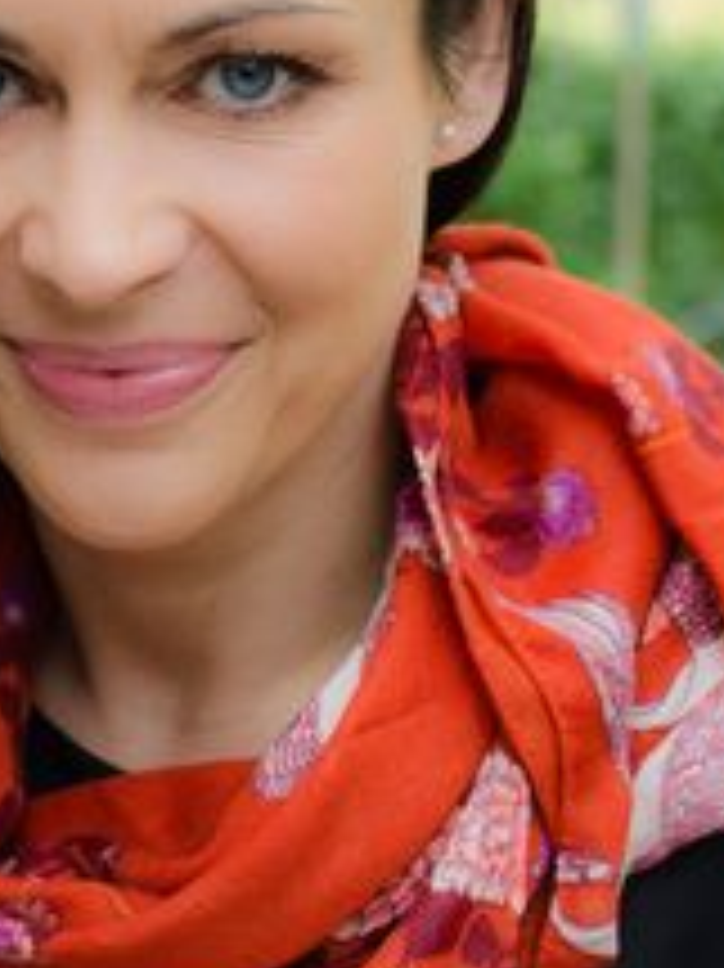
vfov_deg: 13.8
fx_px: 3946
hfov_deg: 10.4
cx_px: 108
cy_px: 869
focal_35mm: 141
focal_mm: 35
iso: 100
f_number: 3.3
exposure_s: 1/90
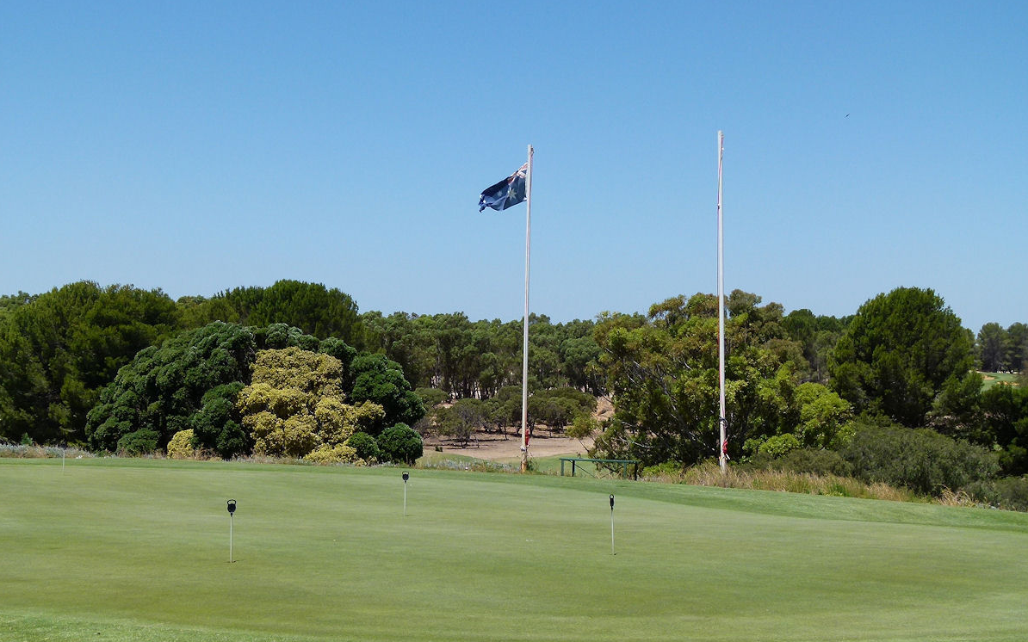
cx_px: 512
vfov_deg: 20.0
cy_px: 362
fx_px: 1821
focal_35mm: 65
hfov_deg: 31.5
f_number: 4
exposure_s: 1/1300
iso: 100
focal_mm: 11
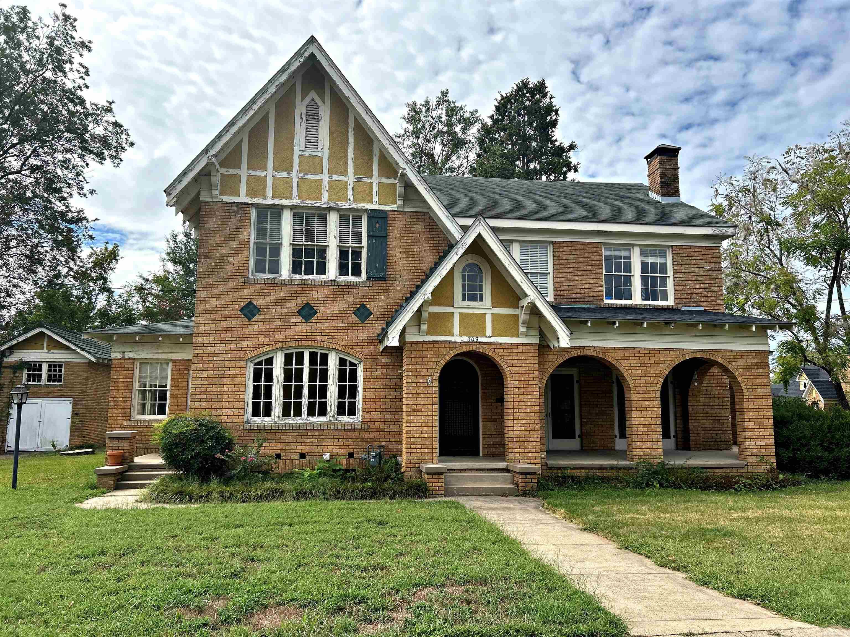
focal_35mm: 26
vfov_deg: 53.1
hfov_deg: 67.3
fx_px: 638
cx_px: 425
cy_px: 318
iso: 50
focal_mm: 5.7
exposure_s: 1/3704
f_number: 1.5
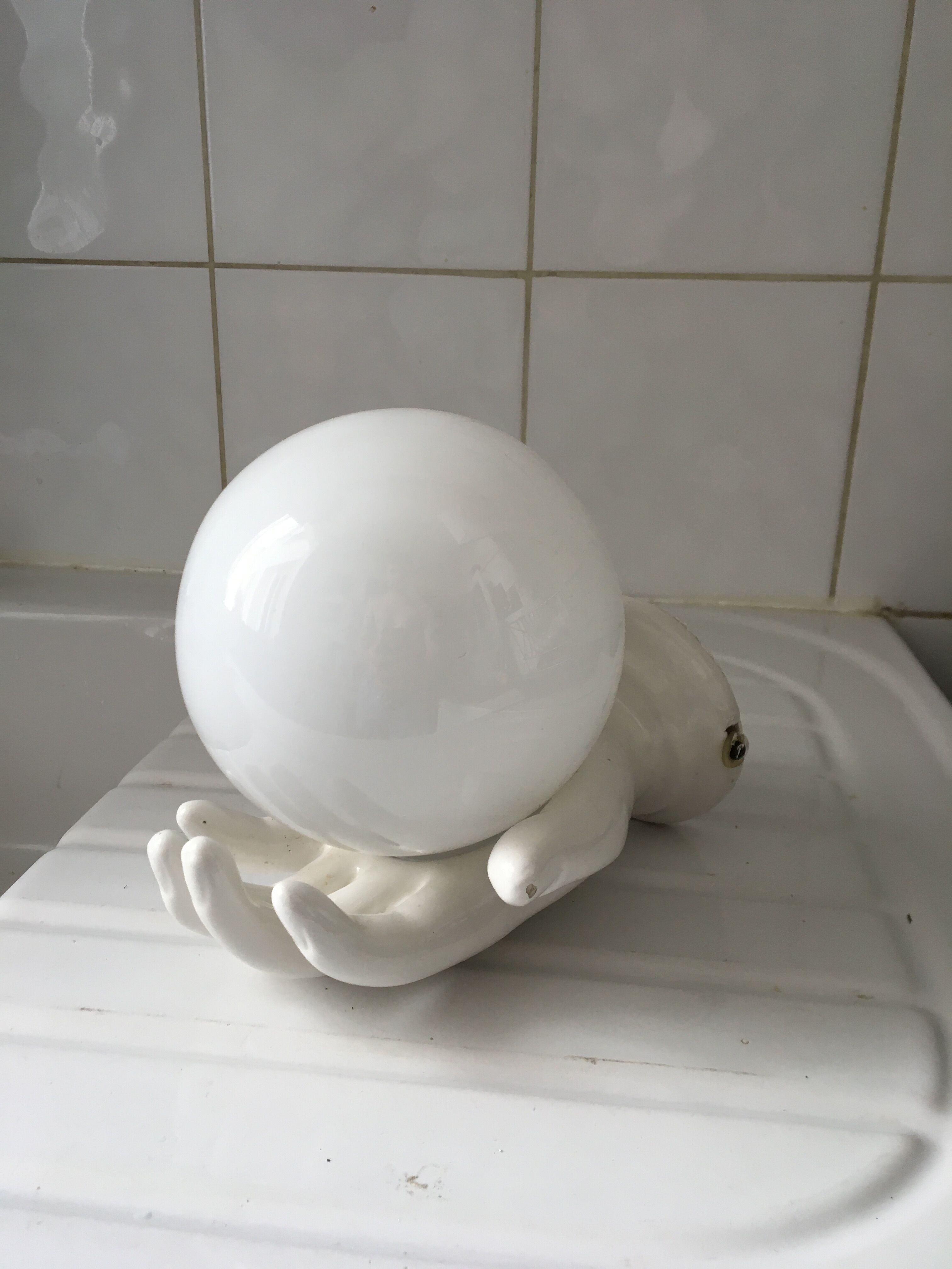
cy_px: 634
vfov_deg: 61.7
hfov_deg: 48.2
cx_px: 476
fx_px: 1063
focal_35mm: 29
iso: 25
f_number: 2.2
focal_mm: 4.15
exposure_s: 1/33
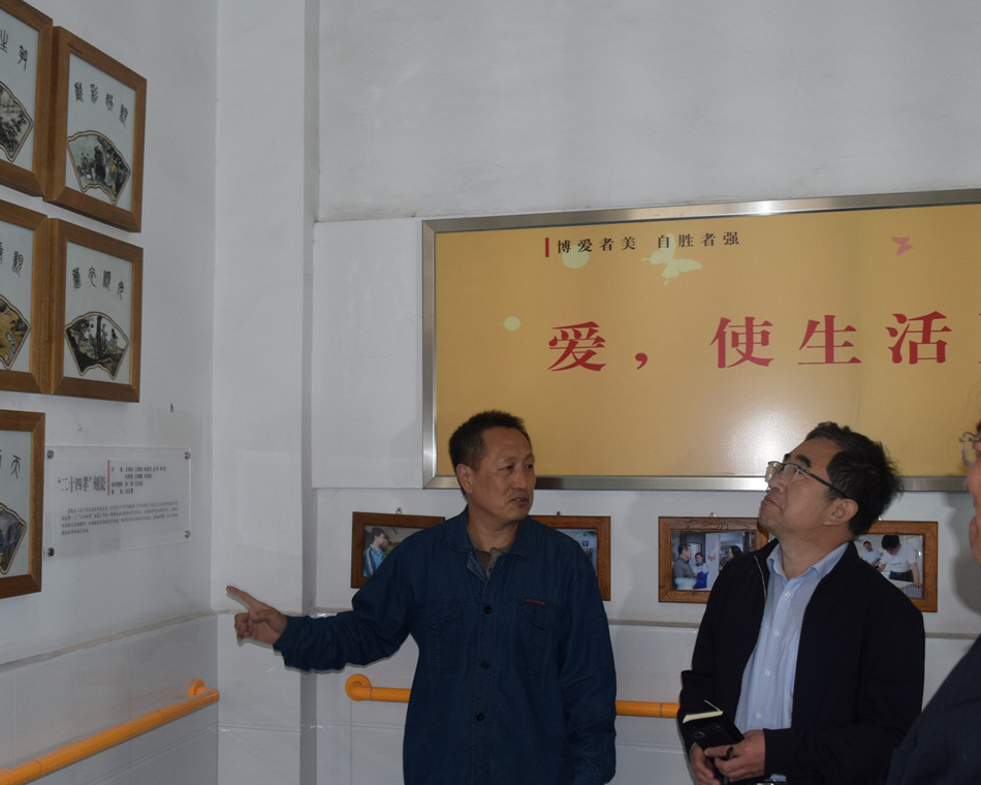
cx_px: 421
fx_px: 1161
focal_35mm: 40
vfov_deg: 37.2
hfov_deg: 45.7
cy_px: 458
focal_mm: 18
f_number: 4.5
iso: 800
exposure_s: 1/80
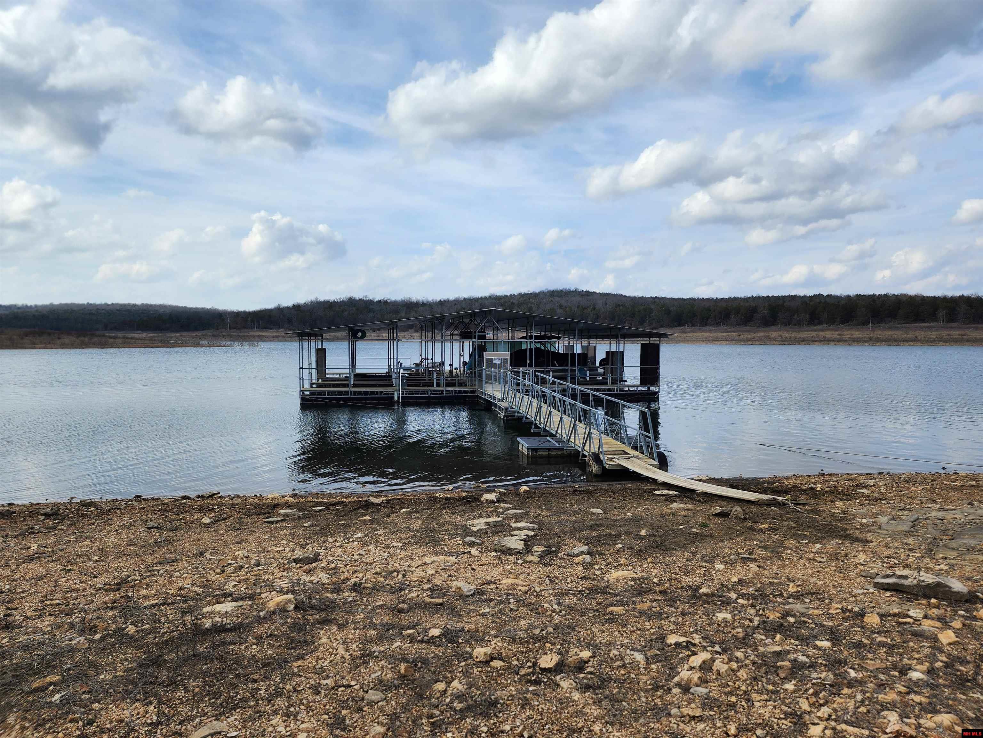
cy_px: 369
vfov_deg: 58.9
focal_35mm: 23
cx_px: 492
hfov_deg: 73.9
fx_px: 653
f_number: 1.8
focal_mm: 6.4
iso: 12
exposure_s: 1/1038
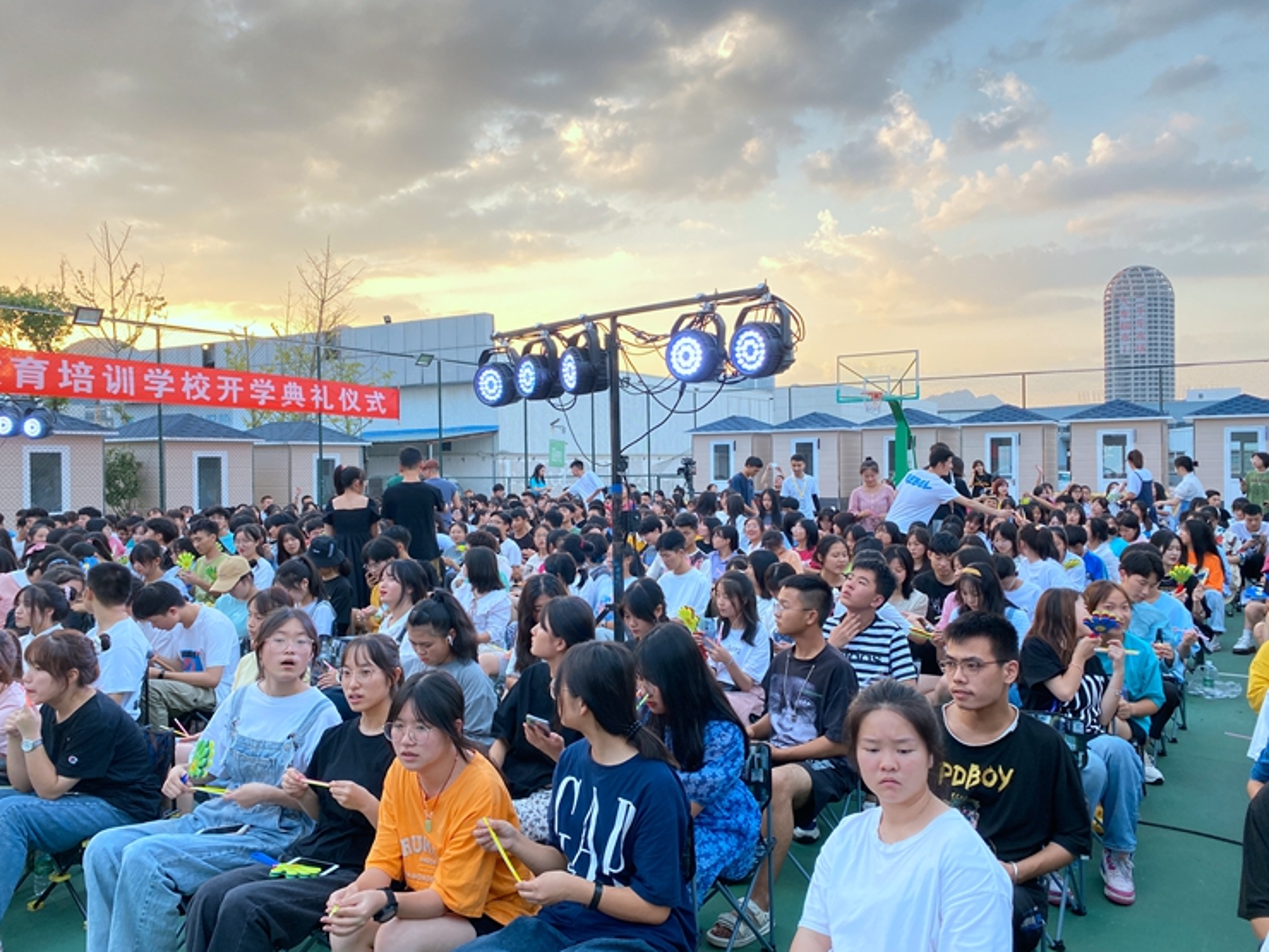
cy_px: 476
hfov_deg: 67.3
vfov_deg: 53.1
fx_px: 953
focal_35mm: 26
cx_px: 634
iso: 32
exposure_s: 1/122
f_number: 1.8
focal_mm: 4.25
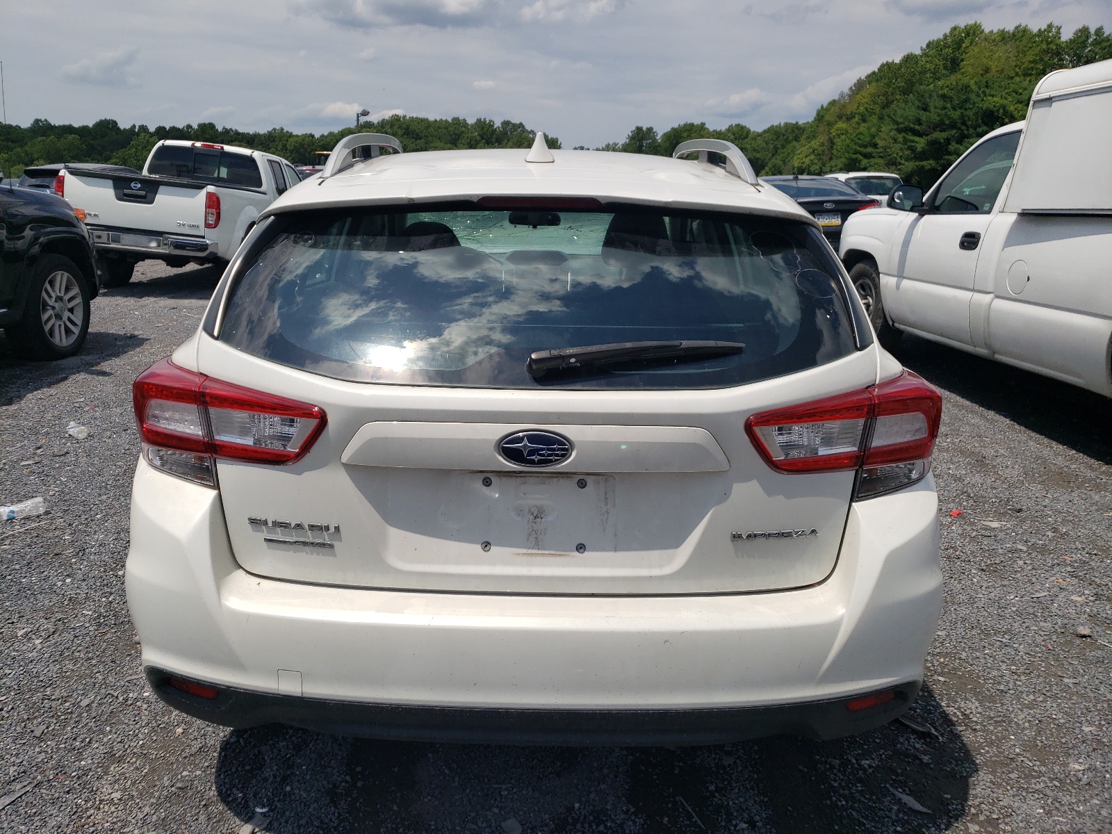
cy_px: 417
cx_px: 556
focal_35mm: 26
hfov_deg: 67.3
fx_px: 835
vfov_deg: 53.1
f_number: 1.5
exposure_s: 1/10000
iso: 50
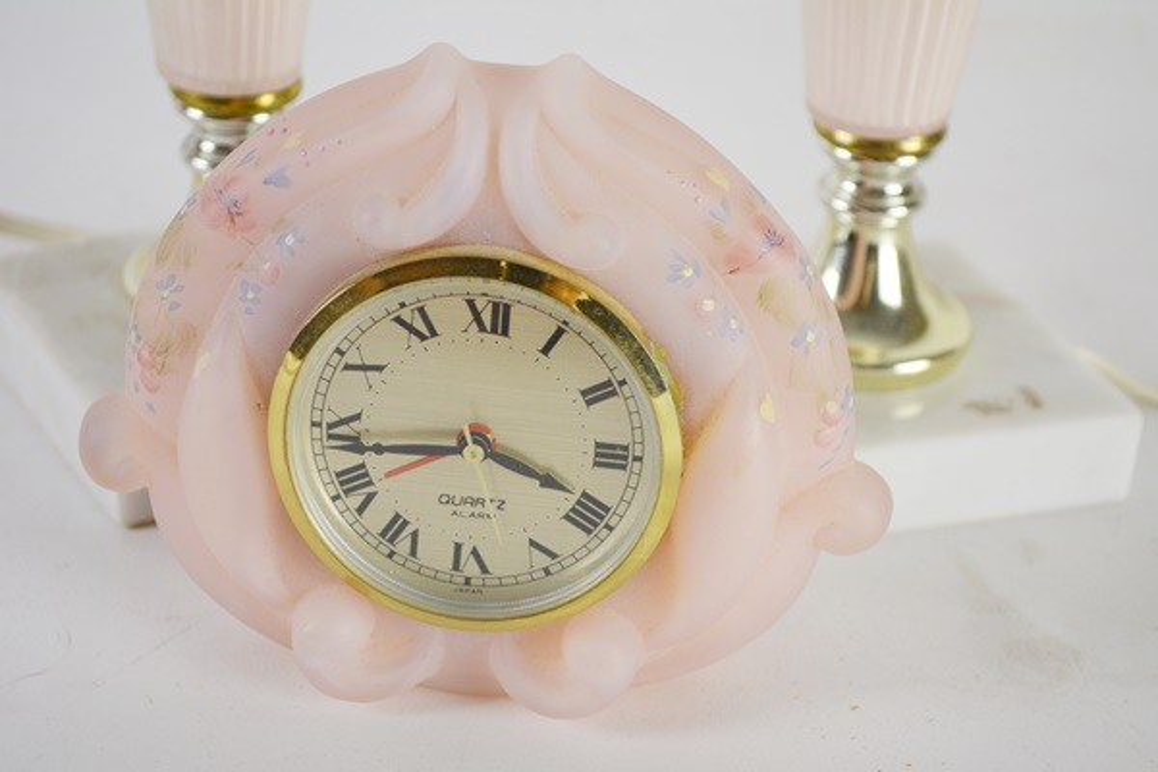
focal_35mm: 66
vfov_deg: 20.6
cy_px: 386
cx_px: 579
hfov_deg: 30.5
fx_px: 2123
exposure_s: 1/125
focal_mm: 44
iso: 400
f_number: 5.6
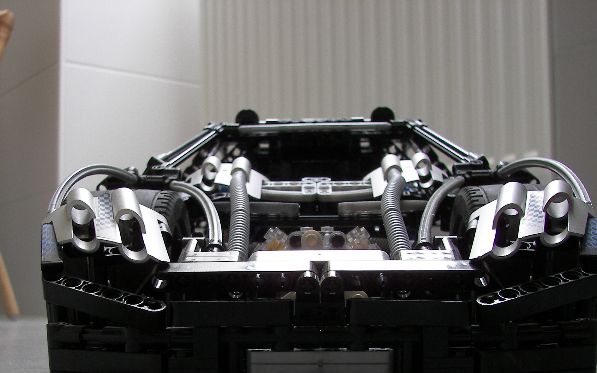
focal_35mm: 49
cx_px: 237
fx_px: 797
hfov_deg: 40.9
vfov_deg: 26.0
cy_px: 286
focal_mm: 6
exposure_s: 1/30
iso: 50
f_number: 2.8
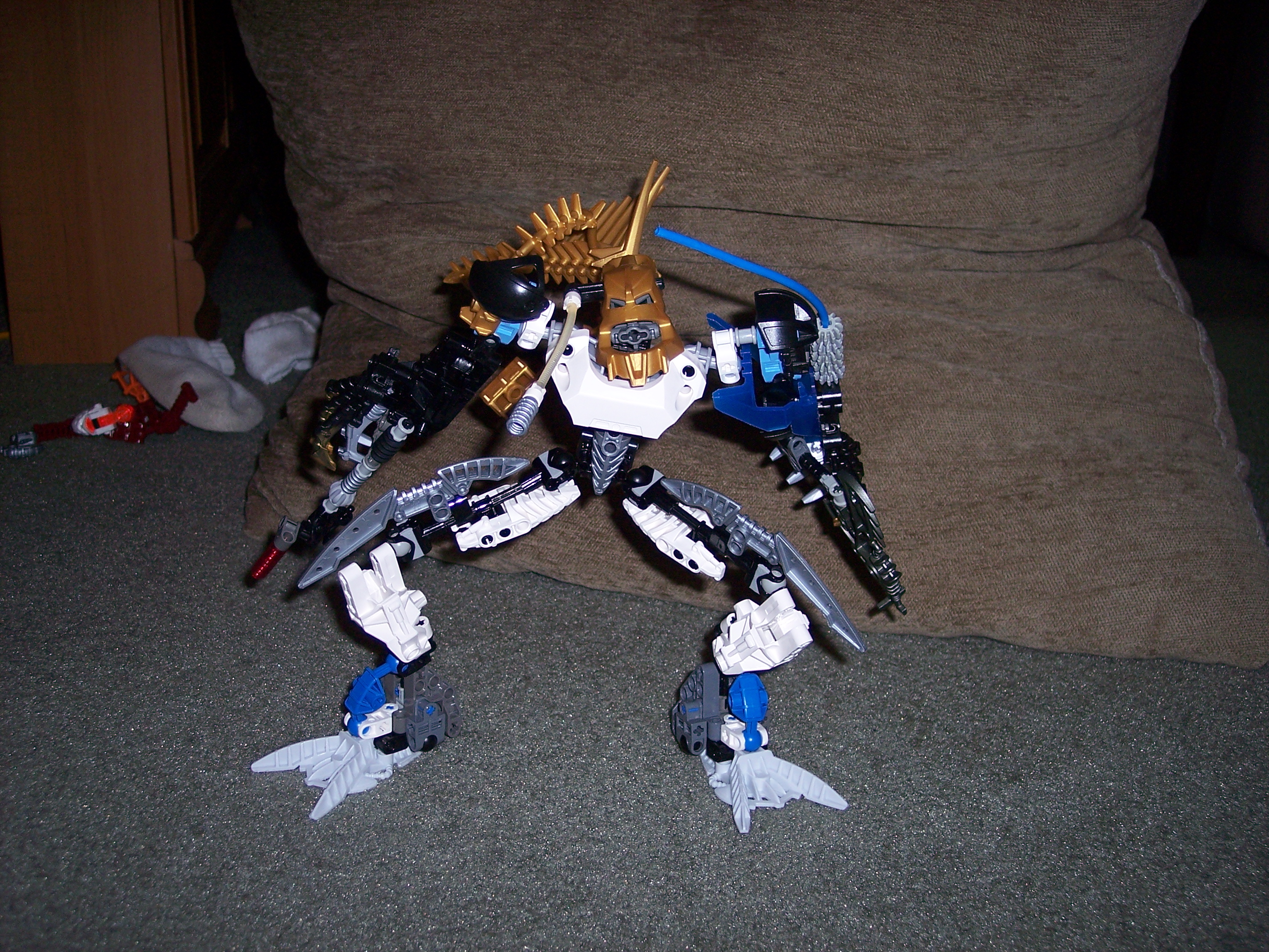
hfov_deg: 47.9
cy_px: 476
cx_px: 634
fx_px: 1430
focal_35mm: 39
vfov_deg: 36.8
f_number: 2.8
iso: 100
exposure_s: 1/60
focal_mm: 8
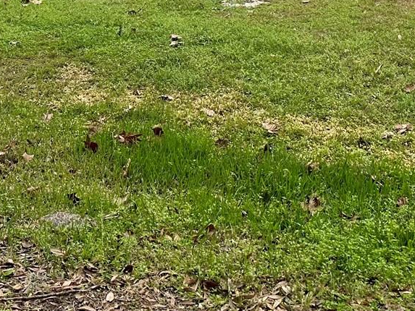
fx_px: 803
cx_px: 293
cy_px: -101
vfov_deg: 20.0
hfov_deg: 28.7
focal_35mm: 67
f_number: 1.78
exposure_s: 1/1241
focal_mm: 6.86
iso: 80
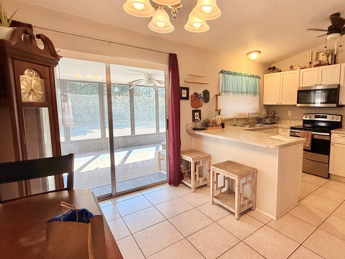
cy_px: 125
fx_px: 189
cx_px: 215
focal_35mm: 19
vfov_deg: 68.6
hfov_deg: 83.1
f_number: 2.2
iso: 160
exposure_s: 1/120
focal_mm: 2.22
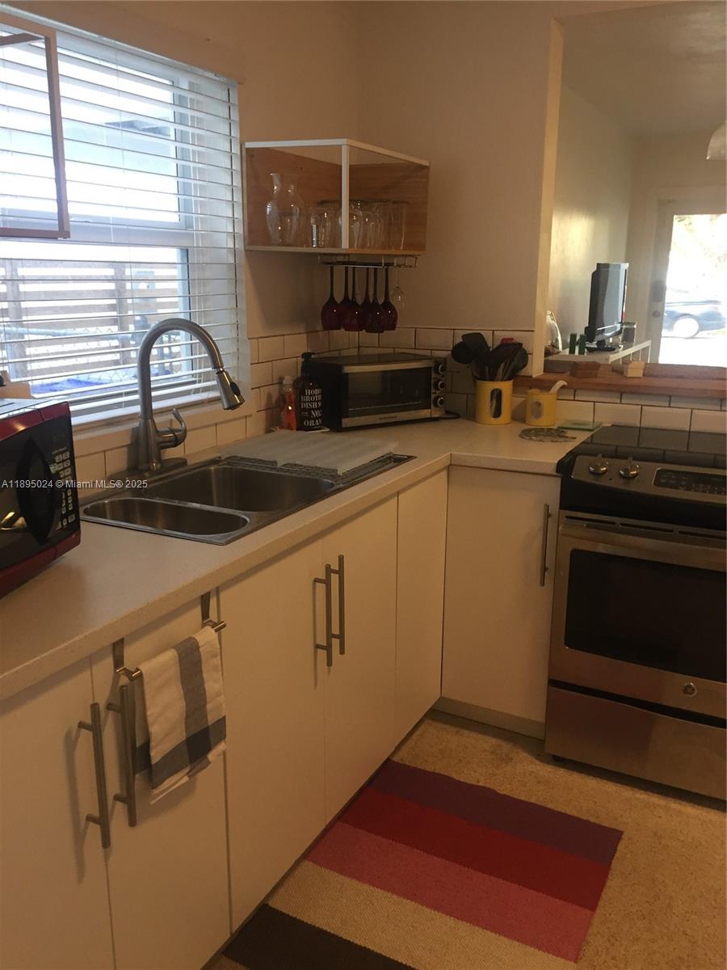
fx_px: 812
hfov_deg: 48.2
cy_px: 485
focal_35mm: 29
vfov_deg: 61.7
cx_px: 364
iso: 80
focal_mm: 4.15
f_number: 2.2
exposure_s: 1/30
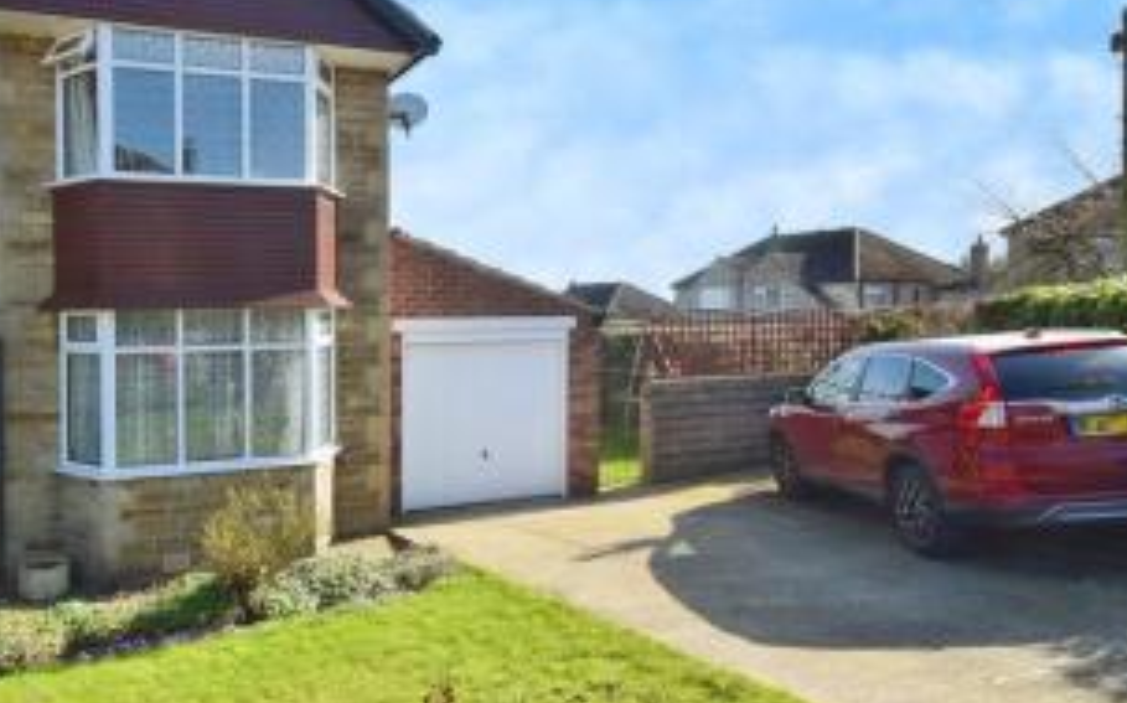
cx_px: 404
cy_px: 352
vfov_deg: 51.0
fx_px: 737
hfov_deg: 73.2
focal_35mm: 24
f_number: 11
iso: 400
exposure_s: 1/500
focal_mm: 10
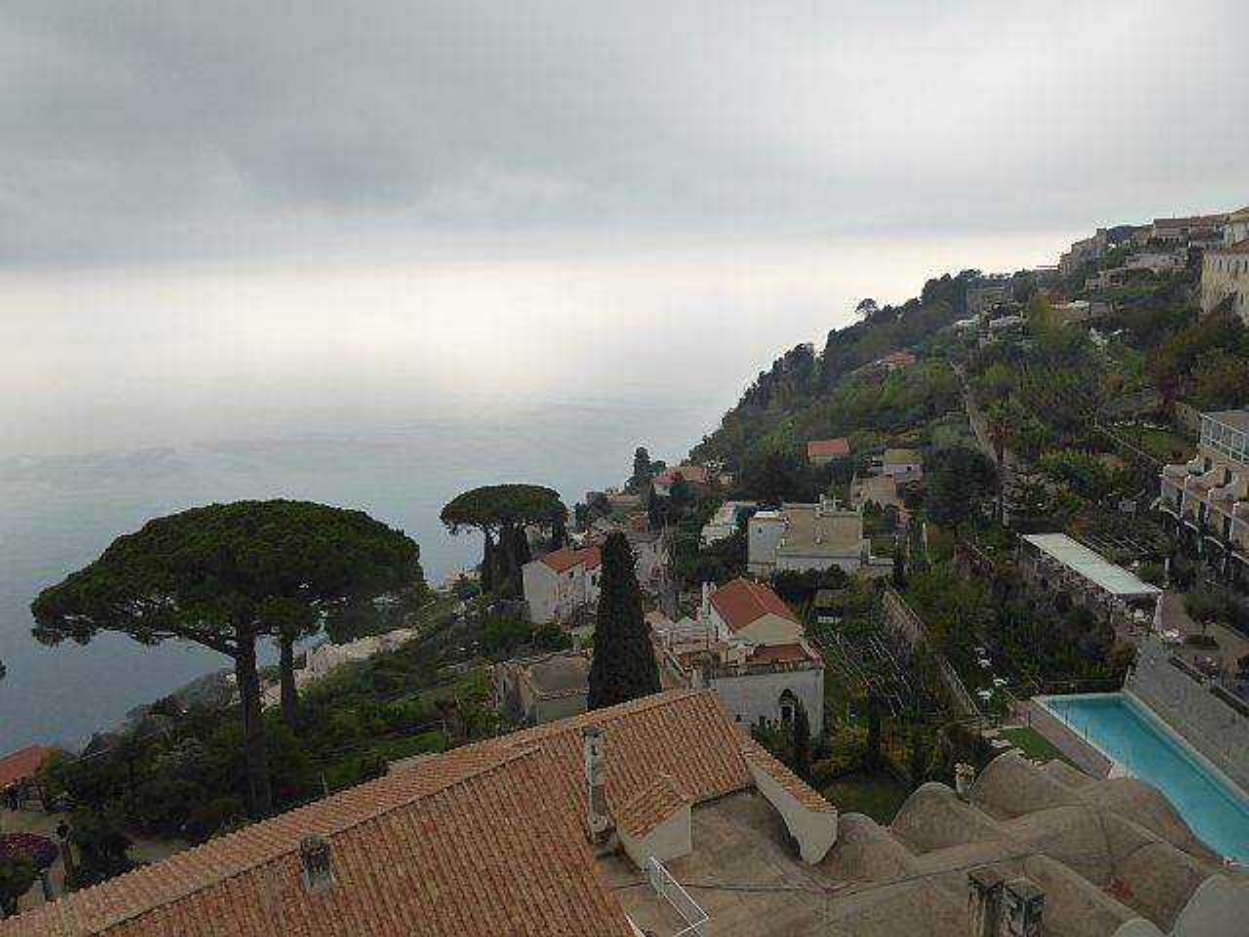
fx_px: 902
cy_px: 468
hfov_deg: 69.4
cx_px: 624
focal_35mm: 25
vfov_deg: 54.9
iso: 160
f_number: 3.3
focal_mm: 4.3
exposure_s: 1/320
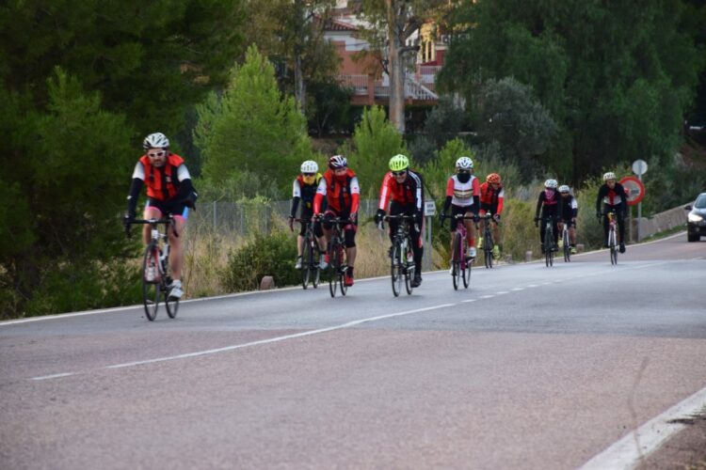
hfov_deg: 9.8
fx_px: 4118
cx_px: 353
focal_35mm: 210
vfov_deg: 6.5
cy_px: 235
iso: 400
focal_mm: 140
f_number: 8
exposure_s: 1/80
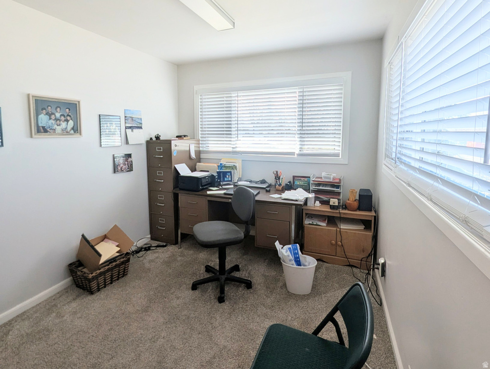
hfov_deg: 106.1
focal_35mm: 13
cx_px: 245
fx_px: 184
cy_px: 184
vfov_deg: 90.1
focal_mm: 1.95
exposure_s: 1/192
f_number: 2.2
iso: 43
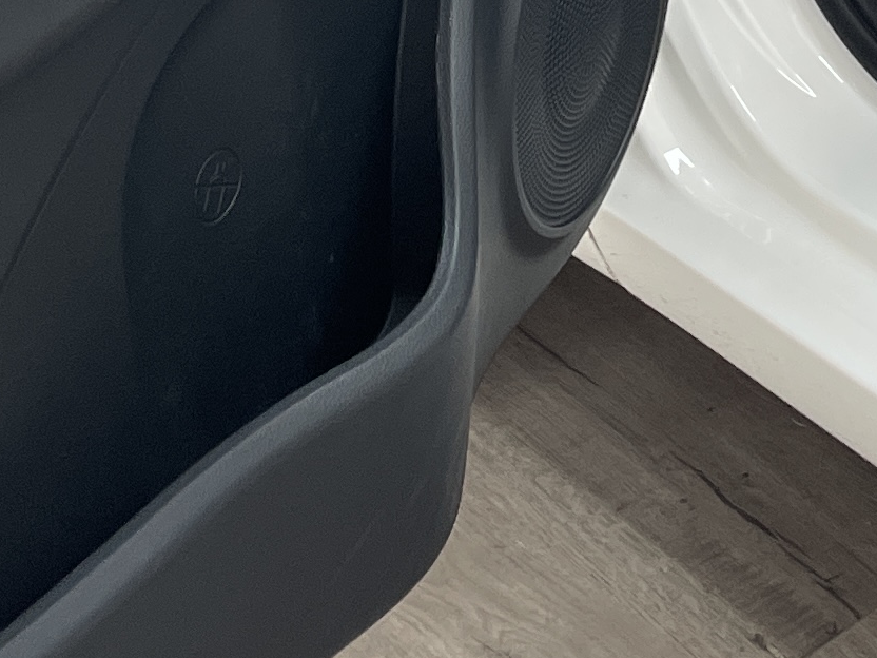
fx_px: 3192
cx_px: 863
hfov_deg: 15.4
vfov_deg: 10.5
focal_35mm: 126
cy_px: -787
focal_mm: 4.2
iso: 32
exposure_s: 1/168
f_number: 1.6
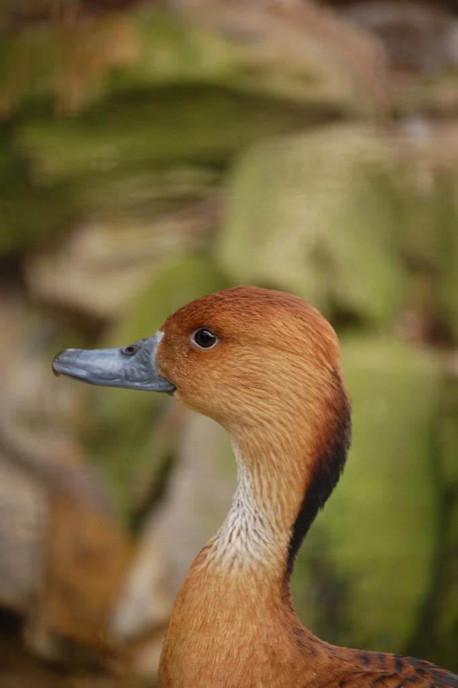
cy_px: 344
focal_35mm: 158
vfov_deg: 13.1
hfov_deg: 8.7
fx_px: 3010
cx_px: 229
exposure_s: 1/125
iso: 200
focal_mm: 105
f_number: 5.6
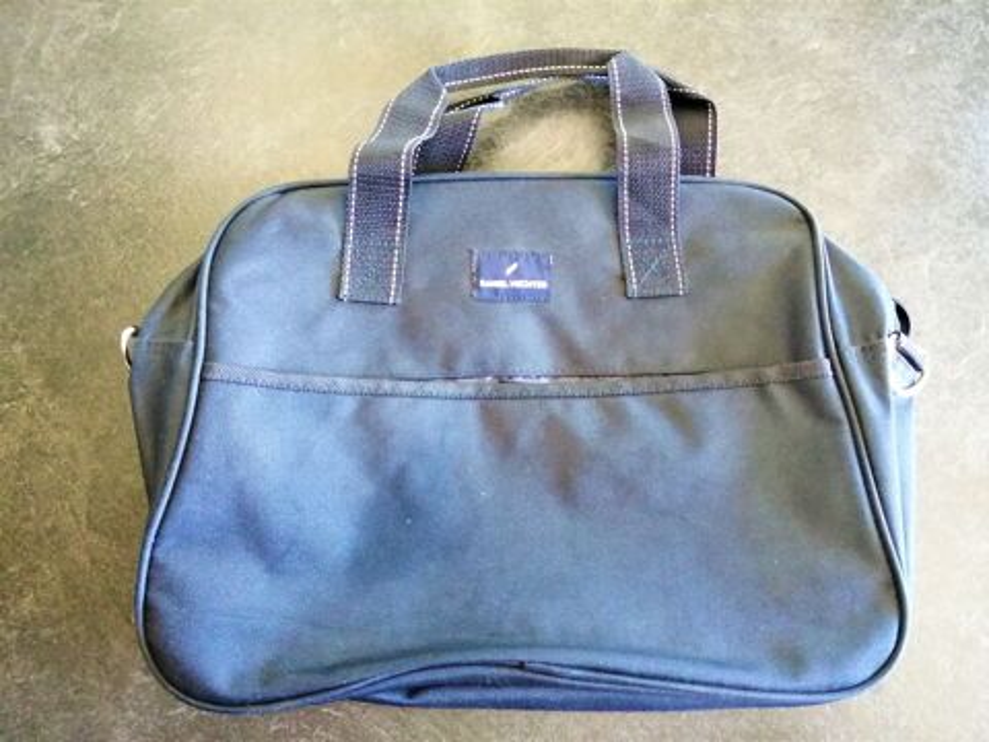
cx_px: 494
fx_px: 743
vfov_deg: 53.1
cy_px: 371
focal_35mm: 26
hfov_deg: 67.3
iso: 400
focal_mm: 3.46
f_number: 1.8
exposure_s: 1/25.7
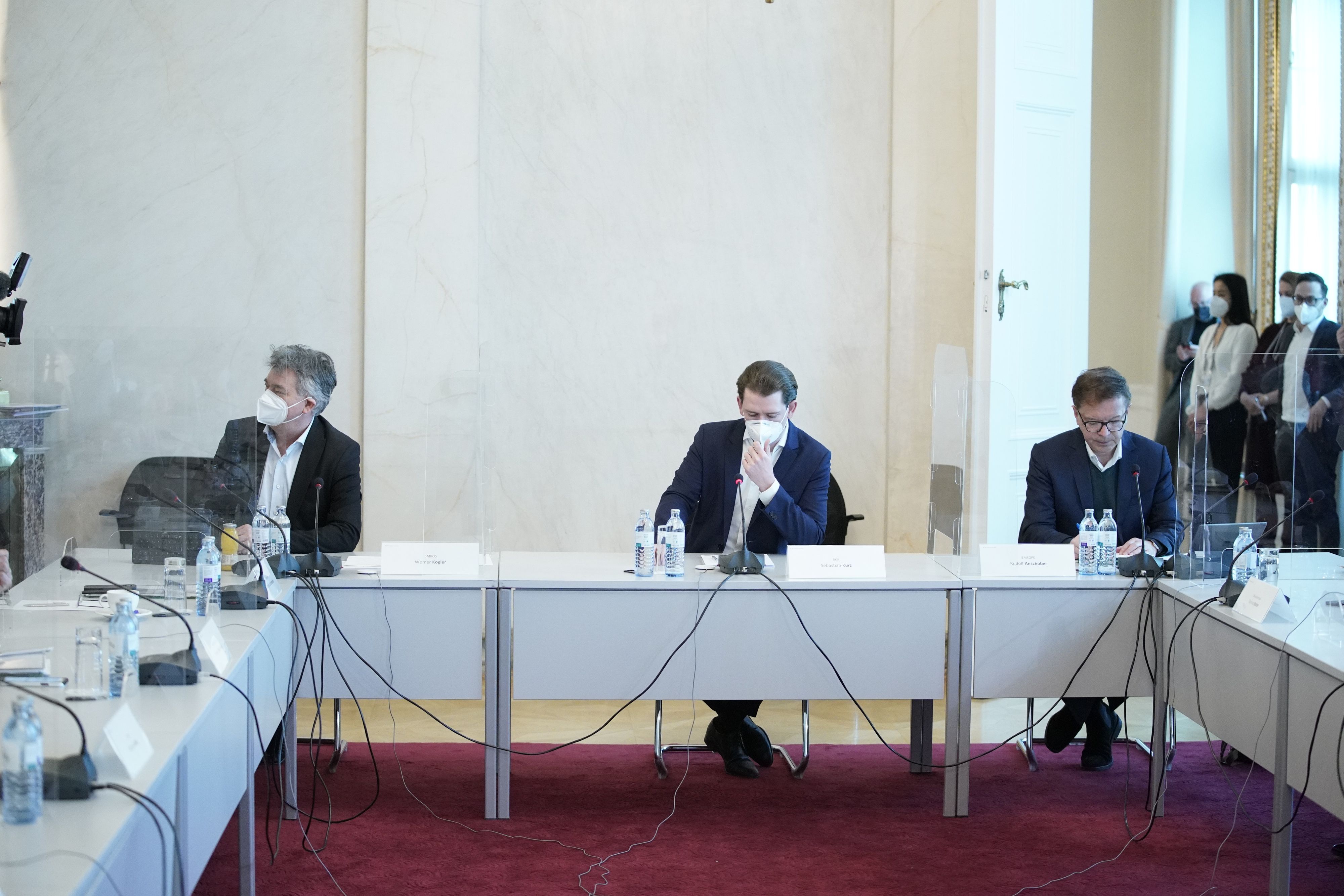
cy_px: 448
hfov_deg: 28.8
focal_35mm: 70
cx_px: 672
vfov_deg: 19.5
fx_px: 2613
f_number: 2.8
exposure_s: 1/400
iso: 6400
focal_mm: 70
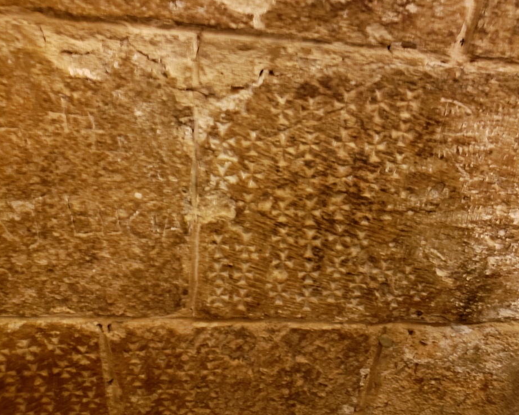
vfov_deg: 51.5
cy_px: 209
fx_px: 430
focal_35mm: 28
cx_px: 279
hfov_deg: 62.1
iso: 500
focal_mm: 4.3
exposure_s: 1/10
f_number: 1.5
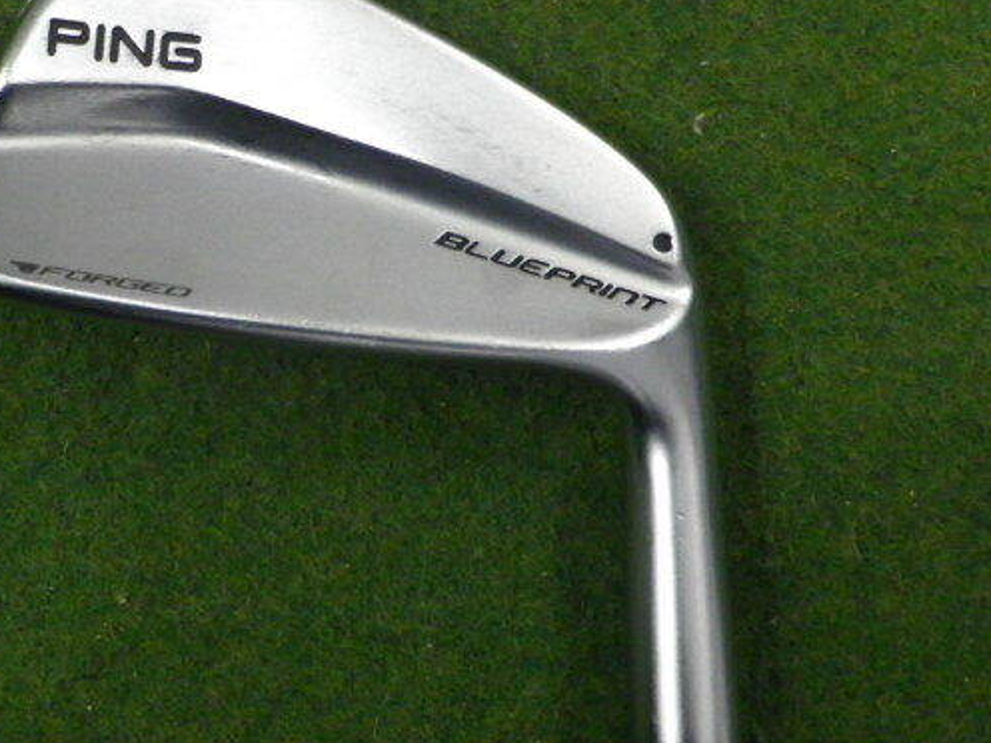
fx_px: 2548
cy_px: 266
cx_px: 356
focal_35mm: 89
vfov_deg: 16.6
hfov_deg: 21.9
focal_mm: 12.3
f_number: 4.7
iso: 800
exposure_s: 1/20
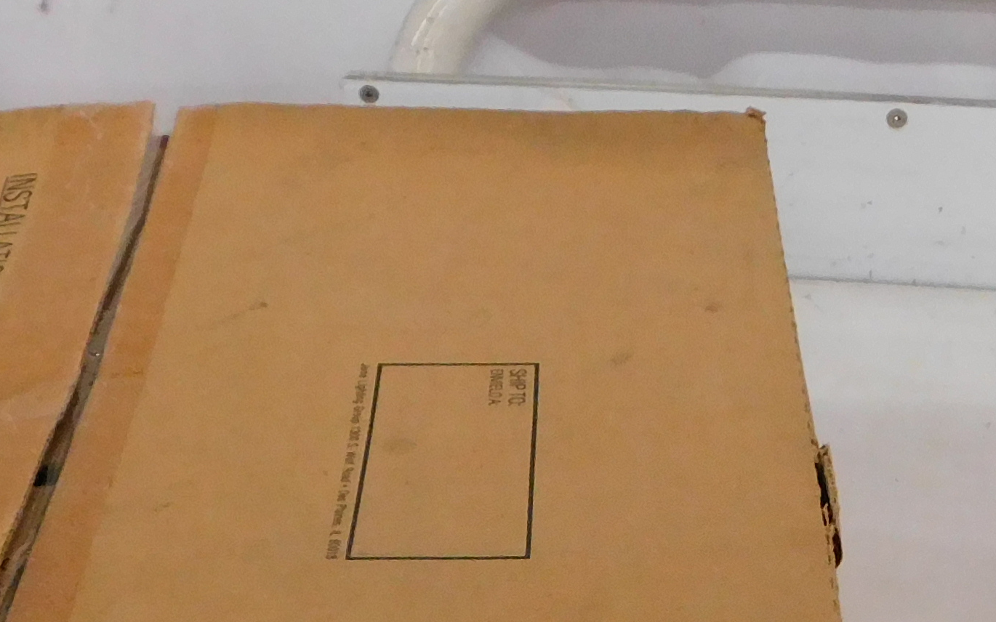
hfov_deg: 25.1
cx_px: 683
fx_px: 2226
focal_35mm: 82
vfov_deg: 15.7
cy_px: 552
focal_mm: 4
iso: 400
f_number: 3
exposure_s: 1/30
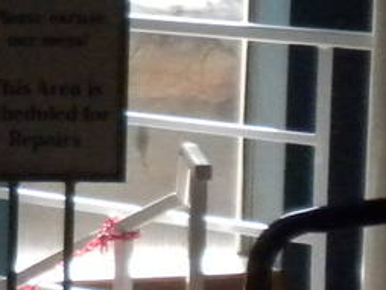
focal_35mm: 233
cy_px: -12
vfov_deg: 6.4
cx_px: -553
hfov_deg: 7.8
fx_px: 2601
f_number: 3.5
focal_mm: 6.6
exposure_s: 1/432
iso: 400
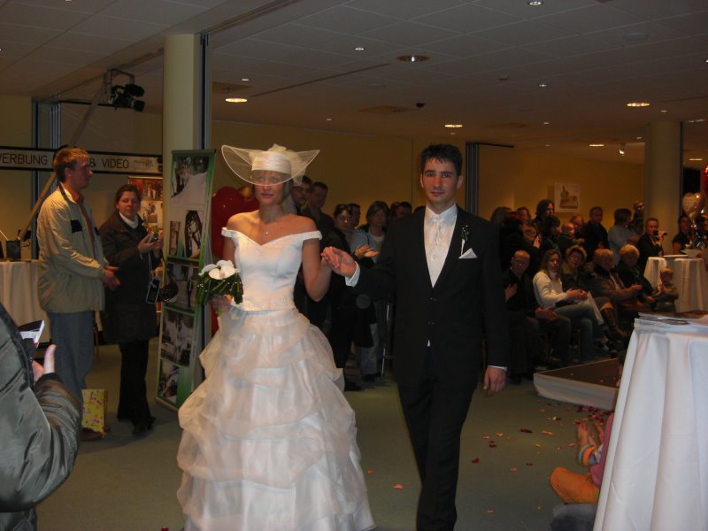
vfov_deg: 37.7
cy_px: 266
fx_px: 777
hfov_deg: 49.0
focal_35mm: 38
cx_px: 354
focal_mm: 7.9
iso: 200
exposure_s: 1/60
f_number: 2.8
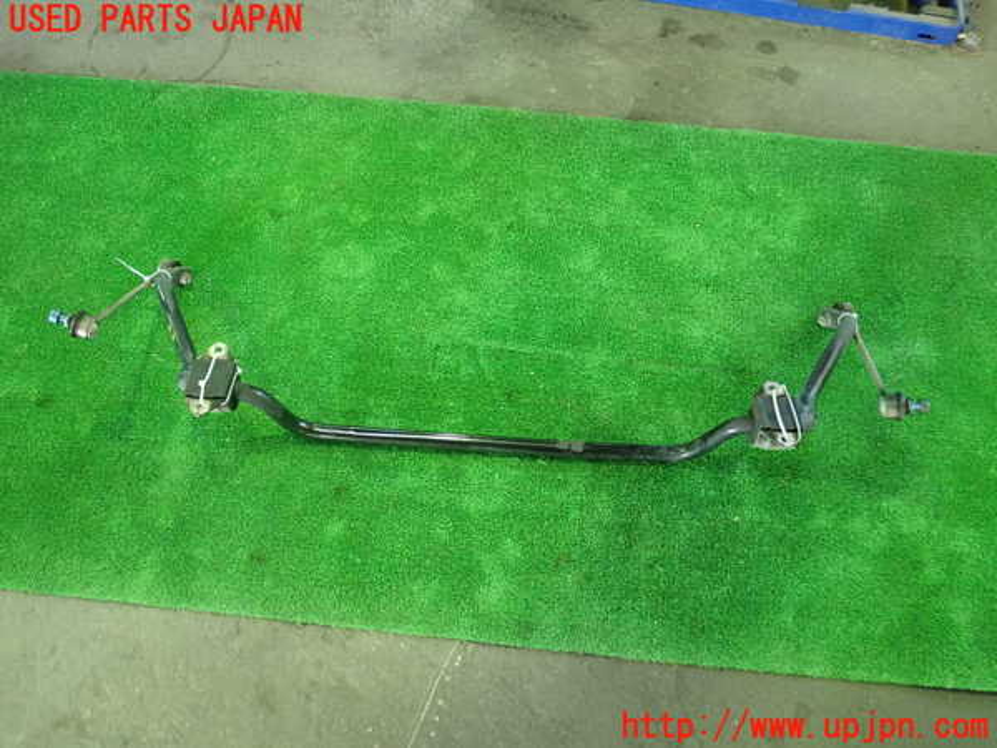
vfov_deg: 46.8
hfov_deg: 60.0
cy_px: 374
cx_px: 498
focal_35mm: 30
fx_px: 864
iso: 800
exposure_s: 1/50
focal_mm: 5.5
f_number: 2.3
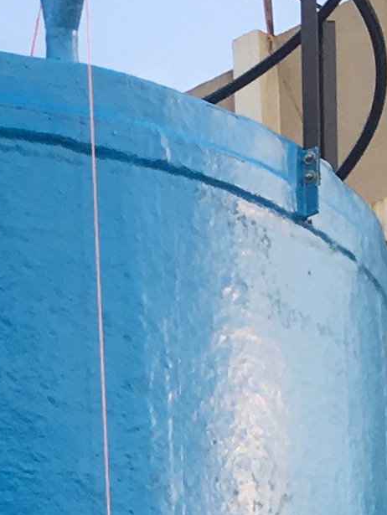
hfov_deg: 7.7
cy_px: 1148
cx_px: -181
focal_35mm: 190
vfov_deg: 9.5
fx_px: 2829
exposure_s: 1/299
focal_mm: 4.15
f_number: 2.2
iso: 25
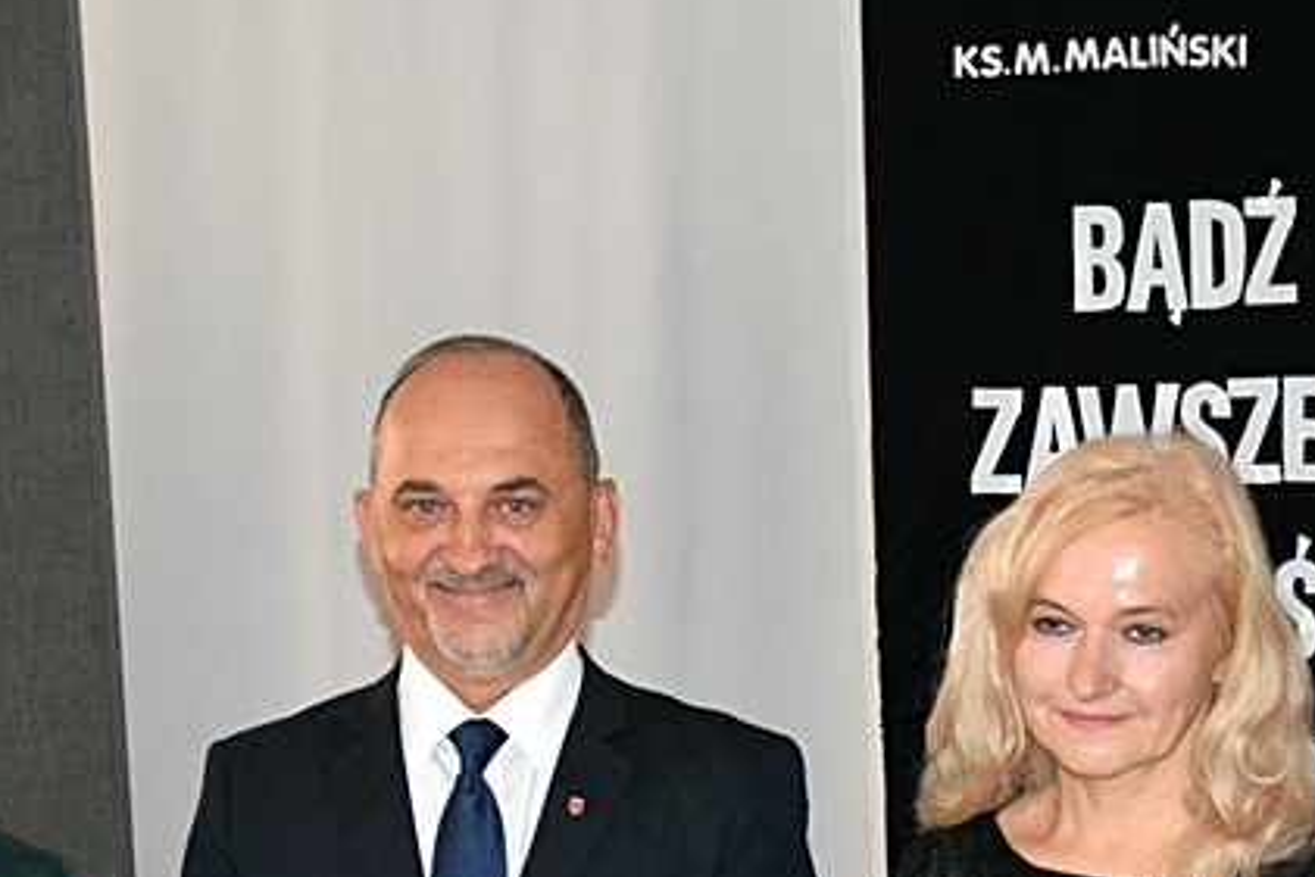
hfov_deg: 19.1
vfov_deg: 12.6
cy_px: 966
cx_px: 675
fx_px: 3910
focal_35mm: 107
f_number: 4.2
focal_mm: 30
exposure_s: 1/60
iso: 3200
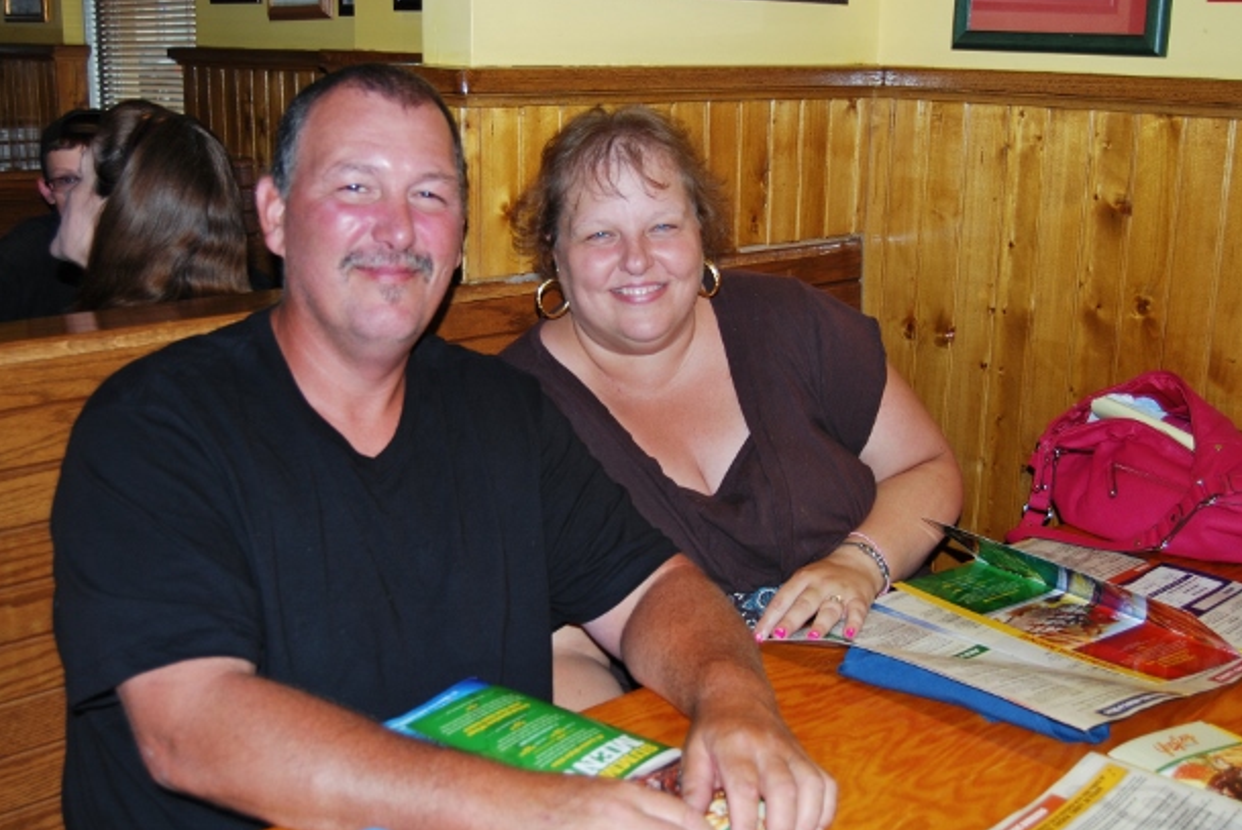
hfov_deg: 47.4
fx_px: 1415
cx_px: 604
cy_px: 424
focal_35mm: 41
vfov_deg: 32.7
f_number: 4.2
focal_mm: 26
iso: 200
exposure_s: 1/60
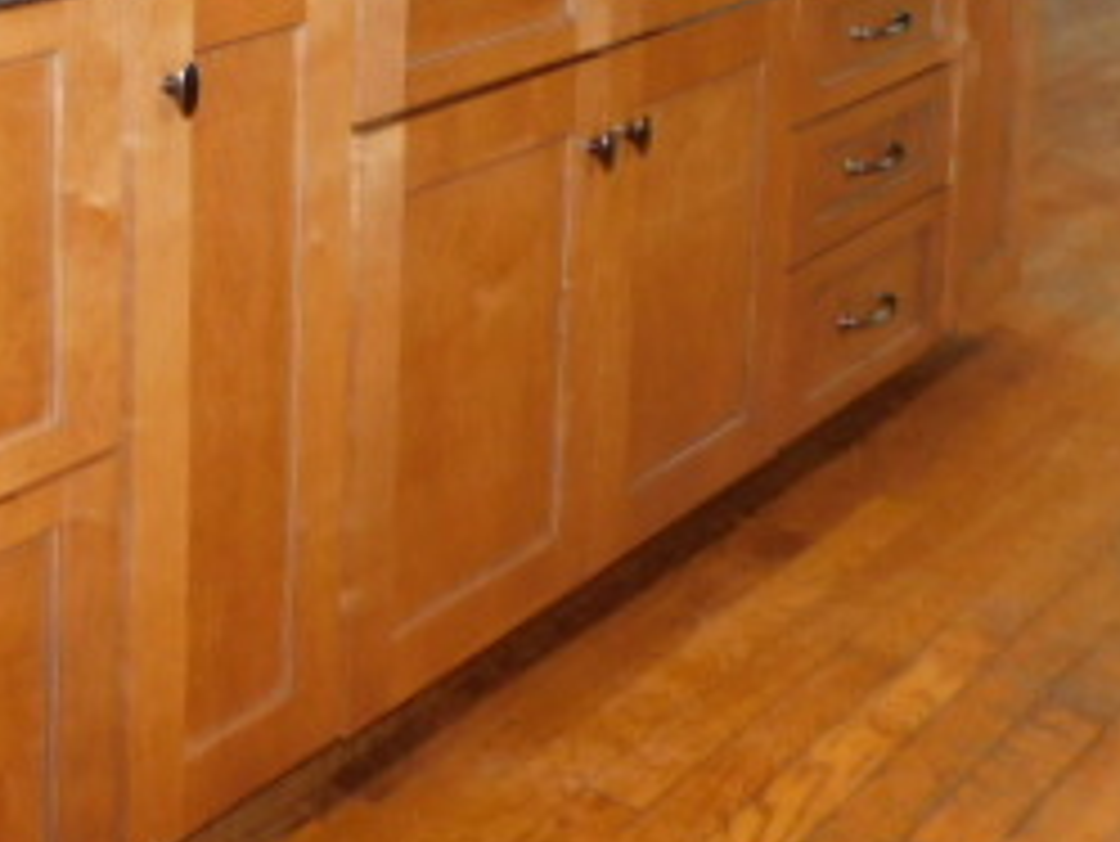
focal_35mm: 59
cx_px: -265
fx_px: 1910
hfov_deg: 28.0
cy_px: -212
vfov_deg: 22.5
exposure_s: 1/30
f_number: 3
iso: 200
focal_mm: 4
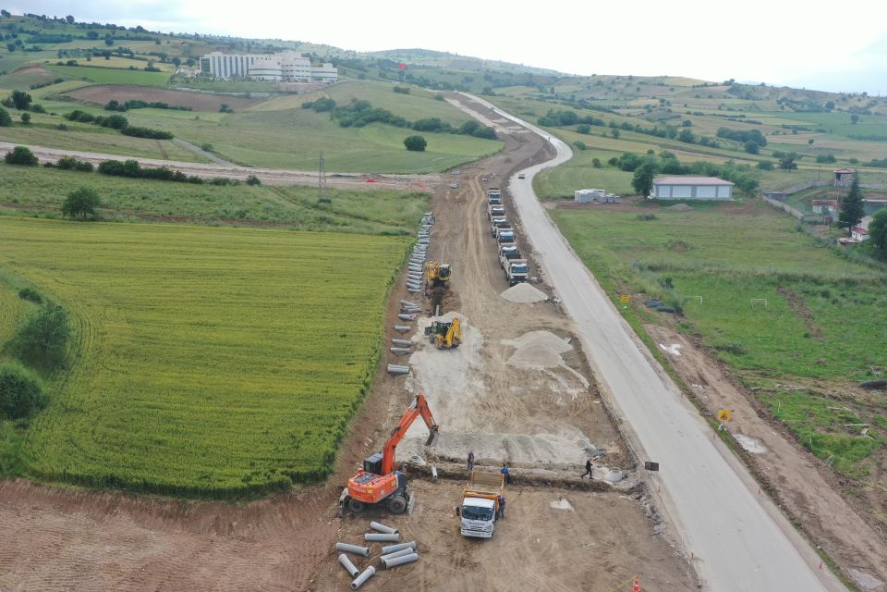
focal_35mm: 35
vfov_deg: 37.8
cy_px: 327
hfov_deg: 54.4
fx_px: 862
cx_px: 436
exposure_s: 1/320
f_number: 5.6
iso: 100
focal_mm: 10.26
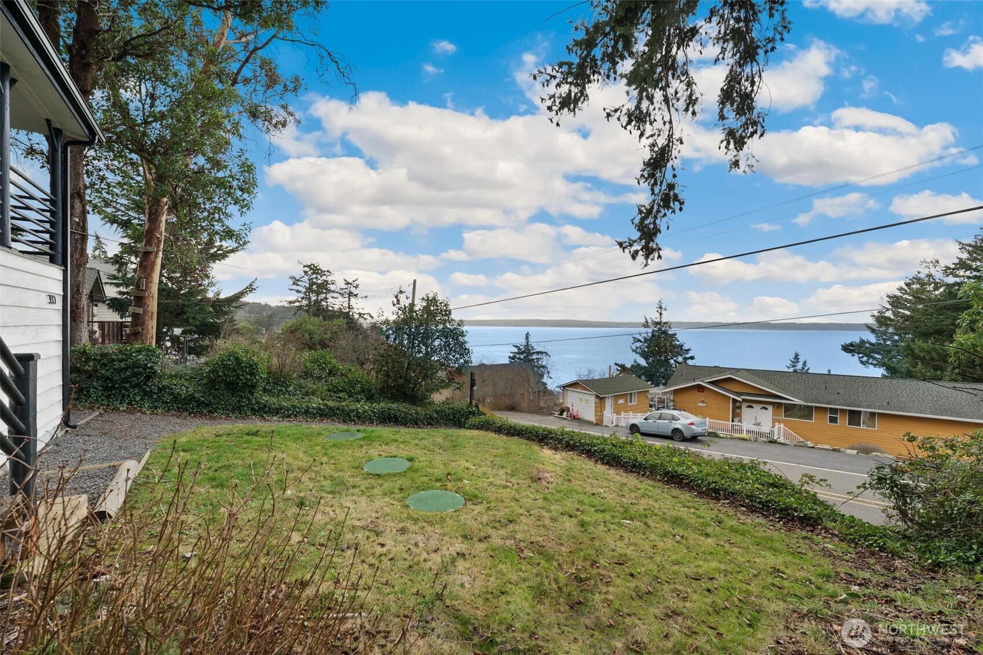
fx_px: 404
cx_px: 492
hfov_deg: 101.2
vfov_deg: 78.1
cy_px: 328
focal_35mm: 15
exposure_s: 1/100
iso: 400
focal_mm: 14.8
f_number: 8
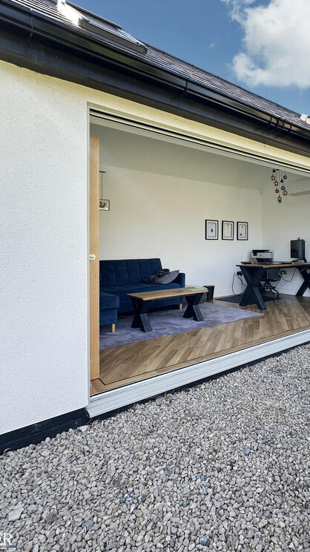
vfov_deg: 83.9
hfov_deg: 50.3
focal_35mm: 21
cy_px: 274
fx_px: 307
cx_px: 249
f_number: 2.2
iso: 40
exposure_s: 1/159
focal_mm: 2.22
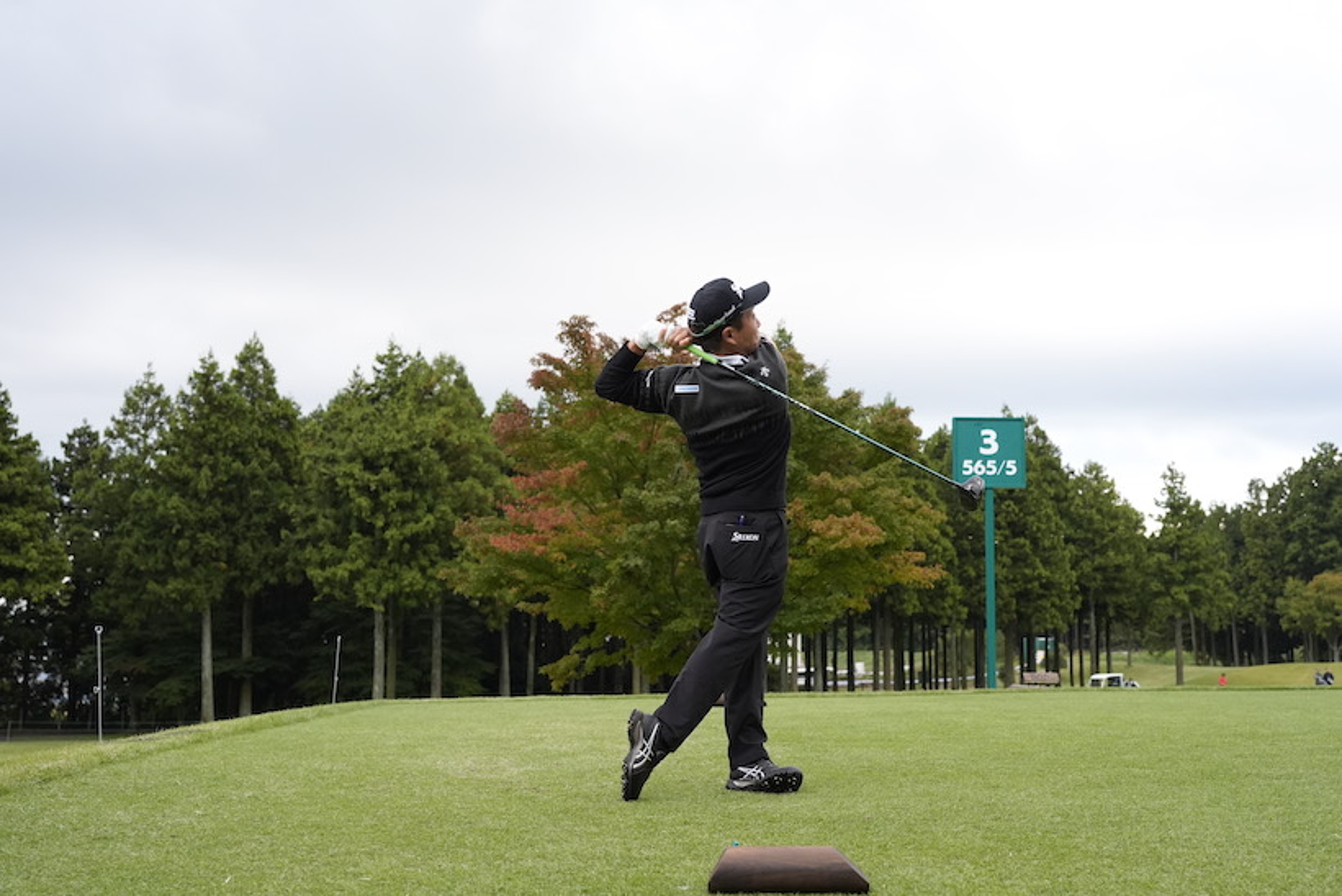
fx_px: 1268
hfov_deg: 55.8
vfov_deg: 38.9
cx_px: 671
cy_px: 448
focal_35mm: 34
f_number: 4.5
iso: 1600
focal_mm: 34
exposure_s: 1/1250
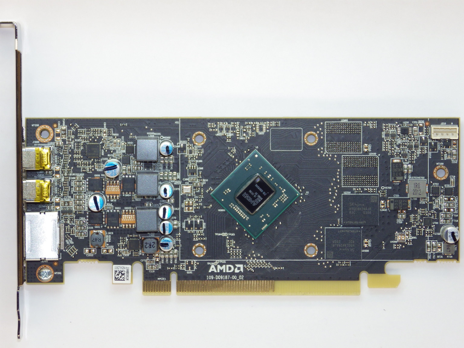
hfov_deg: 11.7
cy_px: 174
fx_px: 2265
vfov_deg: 8.8
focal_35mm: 169
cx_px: 232
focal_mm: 30.4
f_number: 5.3
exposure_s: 1/250
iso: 100
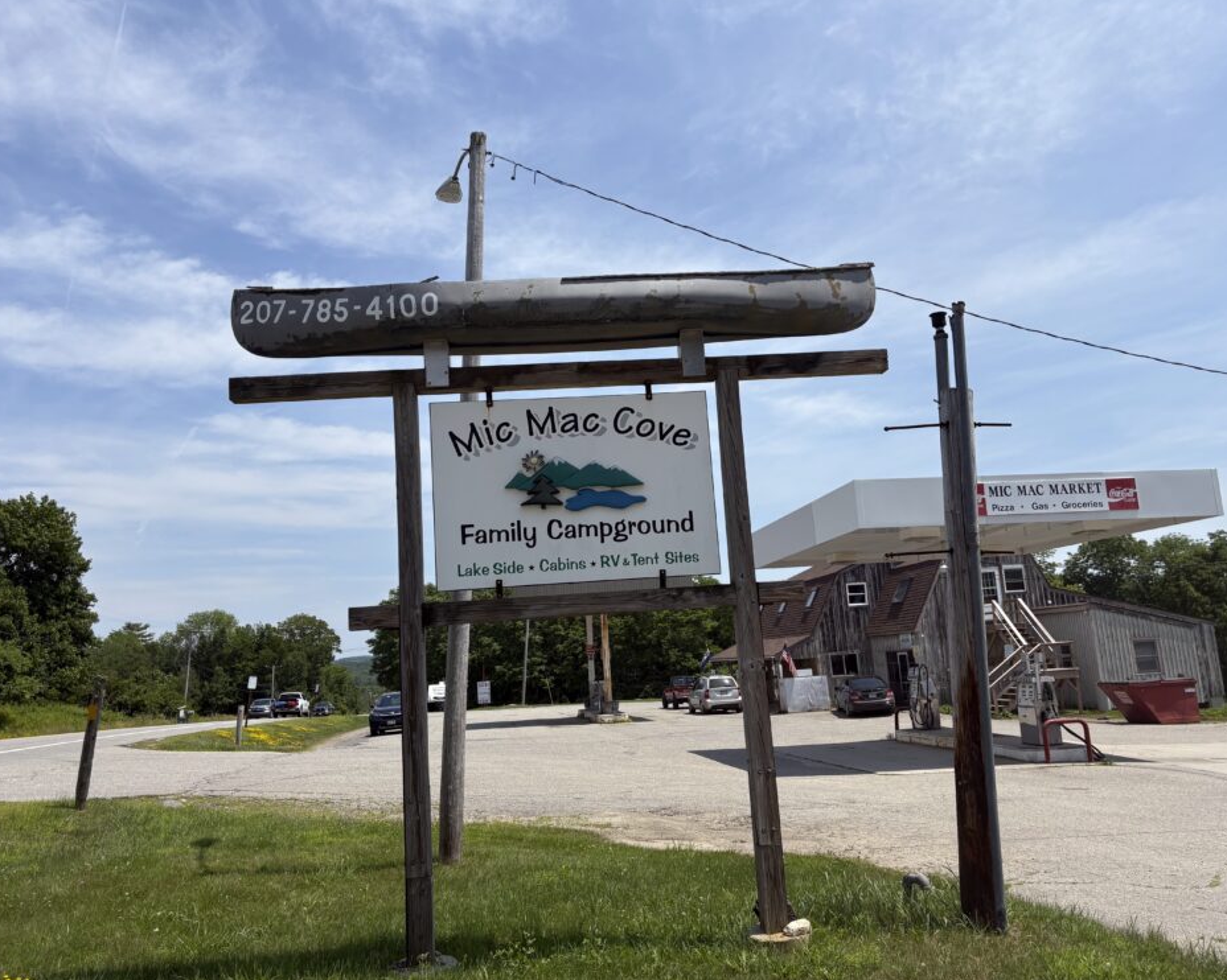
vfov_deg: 51.5
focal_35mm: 28
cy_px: 478
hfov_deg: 62.2
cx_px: 621
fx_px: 1017
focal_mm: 5.96
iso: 50
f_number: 1.6
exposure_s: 1/5348
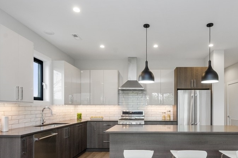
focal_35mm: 24
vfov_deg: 52.1
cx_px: 142
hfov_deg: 73.1
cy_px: 102
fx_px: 158
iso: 200
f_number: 8
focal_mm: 12
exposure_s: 1/20
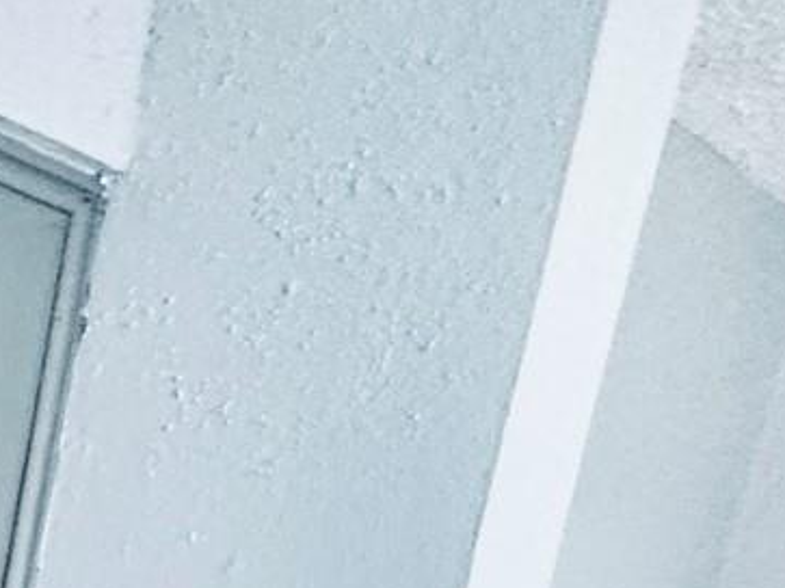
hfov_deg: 15.3
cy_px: 1414
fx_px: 1791
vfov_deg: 13.5
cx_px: -1053
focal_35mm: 79
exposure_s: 1/120
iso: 320
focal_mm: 2.22
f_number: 2.2
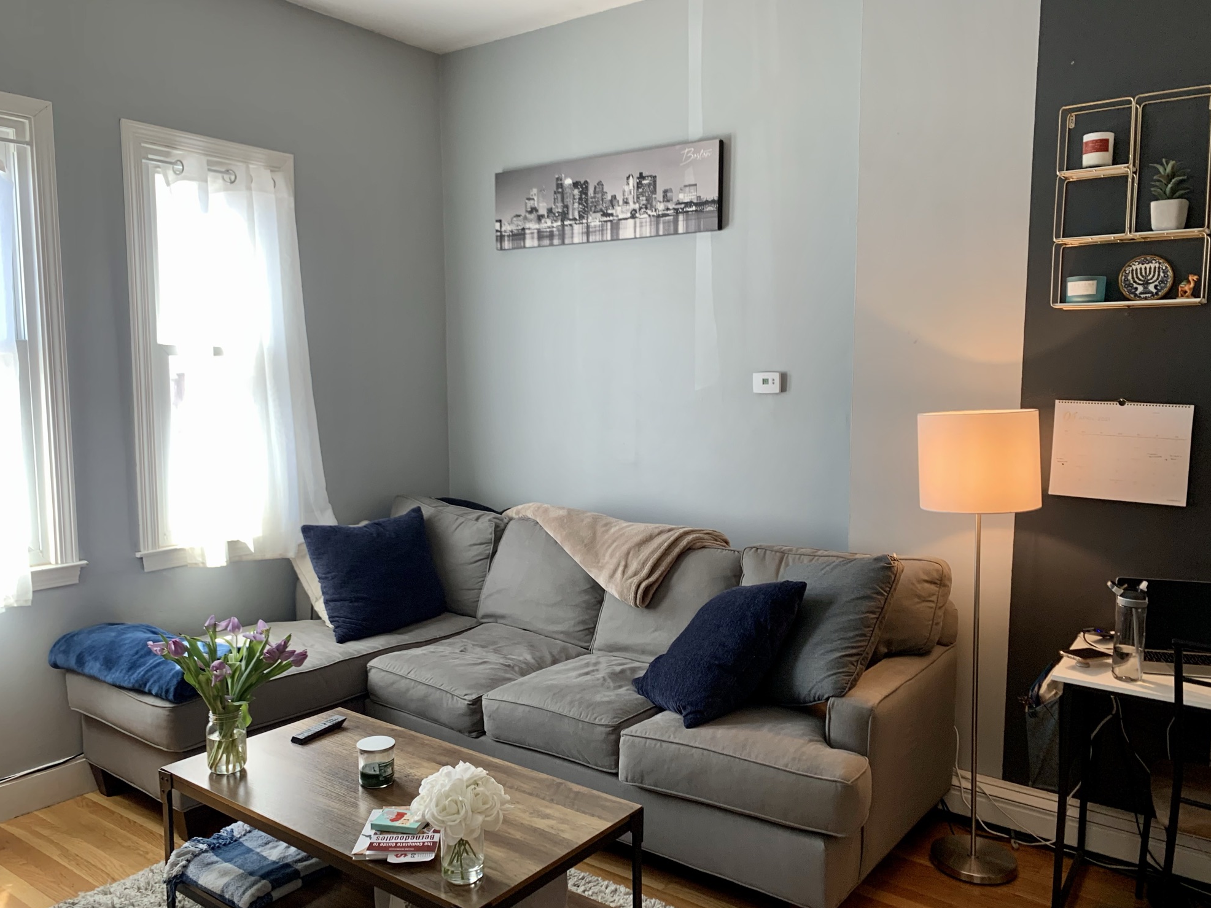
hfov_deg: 65.3
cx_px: 613
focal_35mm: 27
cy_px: 471
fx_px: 945
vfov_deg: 51.3
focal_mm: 4.25
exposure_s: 1/60
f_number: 1.8
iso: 80
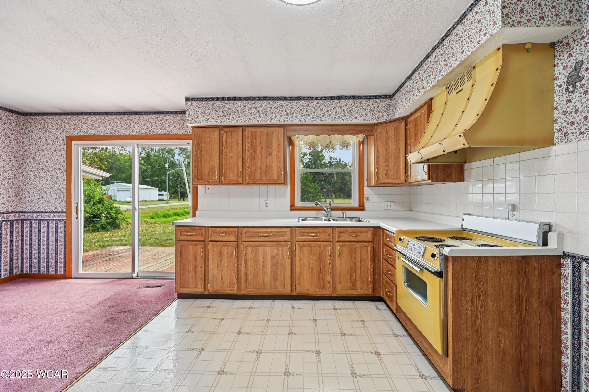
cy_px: 196
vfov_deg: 81.1
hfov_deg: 104.3
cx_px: 294
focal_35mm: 14
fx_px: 229
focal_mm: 14
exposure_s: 1/45
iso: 400
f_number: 5.6
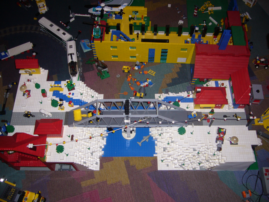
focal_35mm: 35
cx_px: 134
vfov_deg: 40.7
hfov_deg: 52.6
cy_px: 101
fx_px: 272
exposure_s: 1/60
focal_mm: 5.8
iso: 100
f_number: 2.8
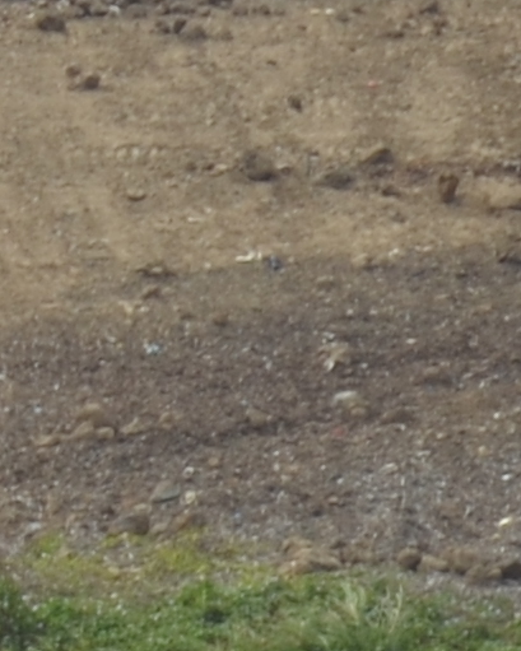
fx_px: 35233
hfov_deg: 0.8
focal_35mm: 1829
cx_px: -2166
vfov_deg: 1.1
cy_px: 522
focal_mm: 135
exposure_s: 1/125
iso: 100
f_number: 14
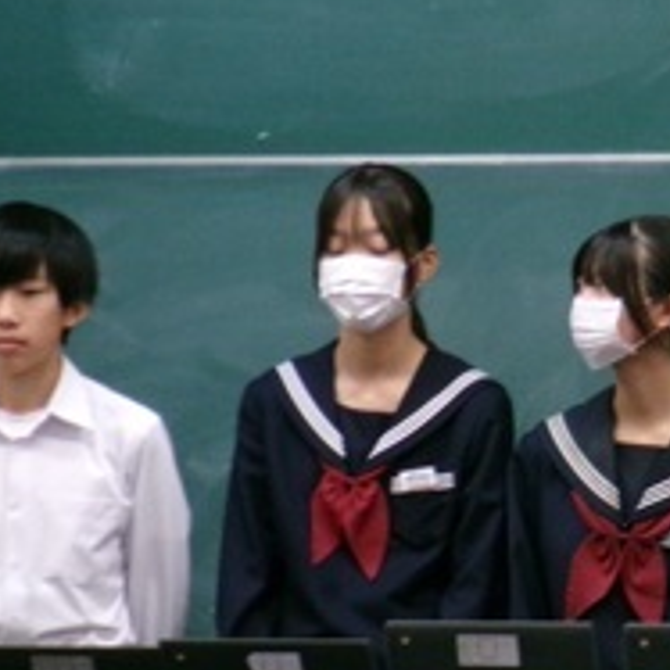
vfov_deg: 5.4
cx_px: 616
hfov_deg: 5.4
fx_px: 7073
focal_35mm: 323
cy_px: 401
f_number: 6.3
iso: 605
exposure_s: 1/34
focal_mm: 25.5
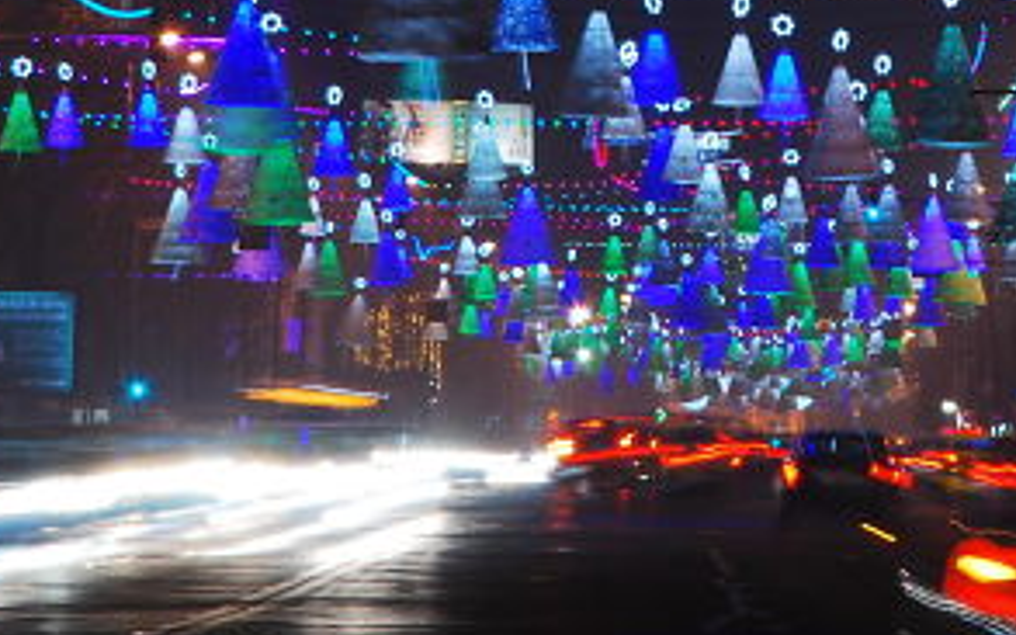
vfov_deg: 2.7
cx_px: 718
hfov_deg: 4.3
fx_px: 13654
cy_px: -132
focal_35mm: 493
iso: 100
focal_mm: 135
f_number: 16
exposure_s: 5
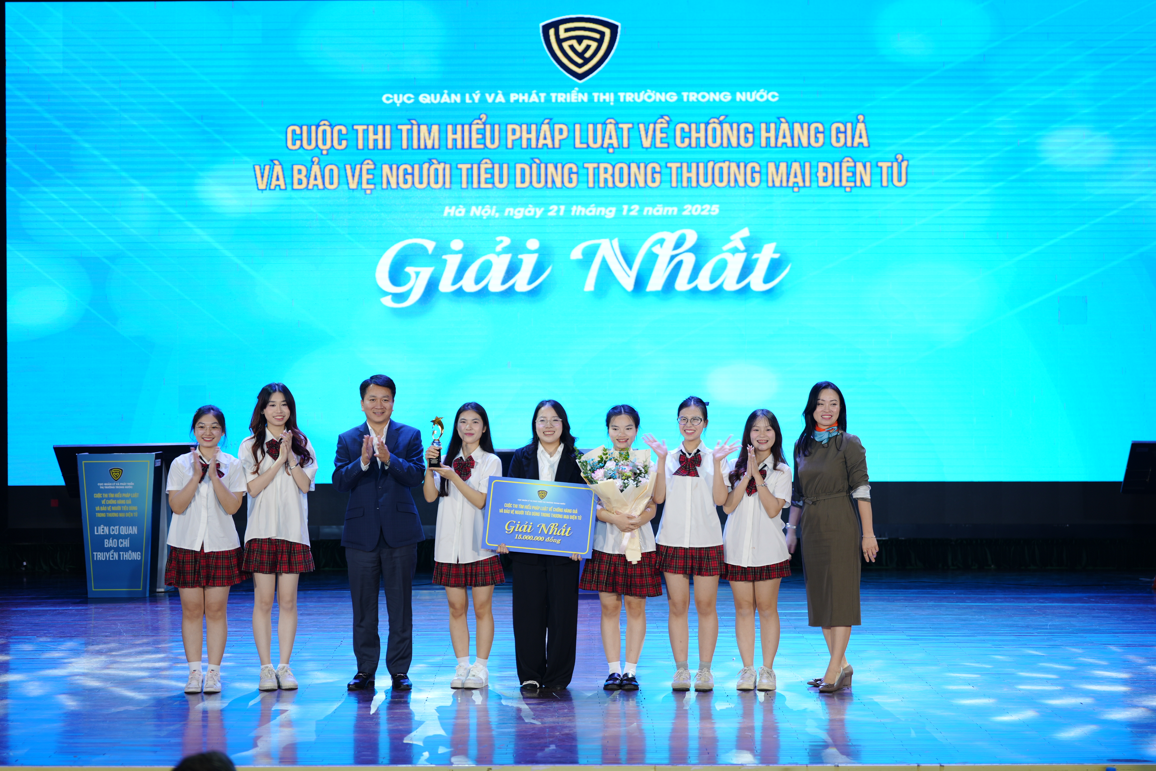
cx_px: 578
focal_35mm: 79
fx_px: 2537
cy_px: 386
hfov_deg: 25.7
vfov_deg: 17.3
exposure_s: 1/100
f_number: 2.8
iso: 160
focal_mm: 79
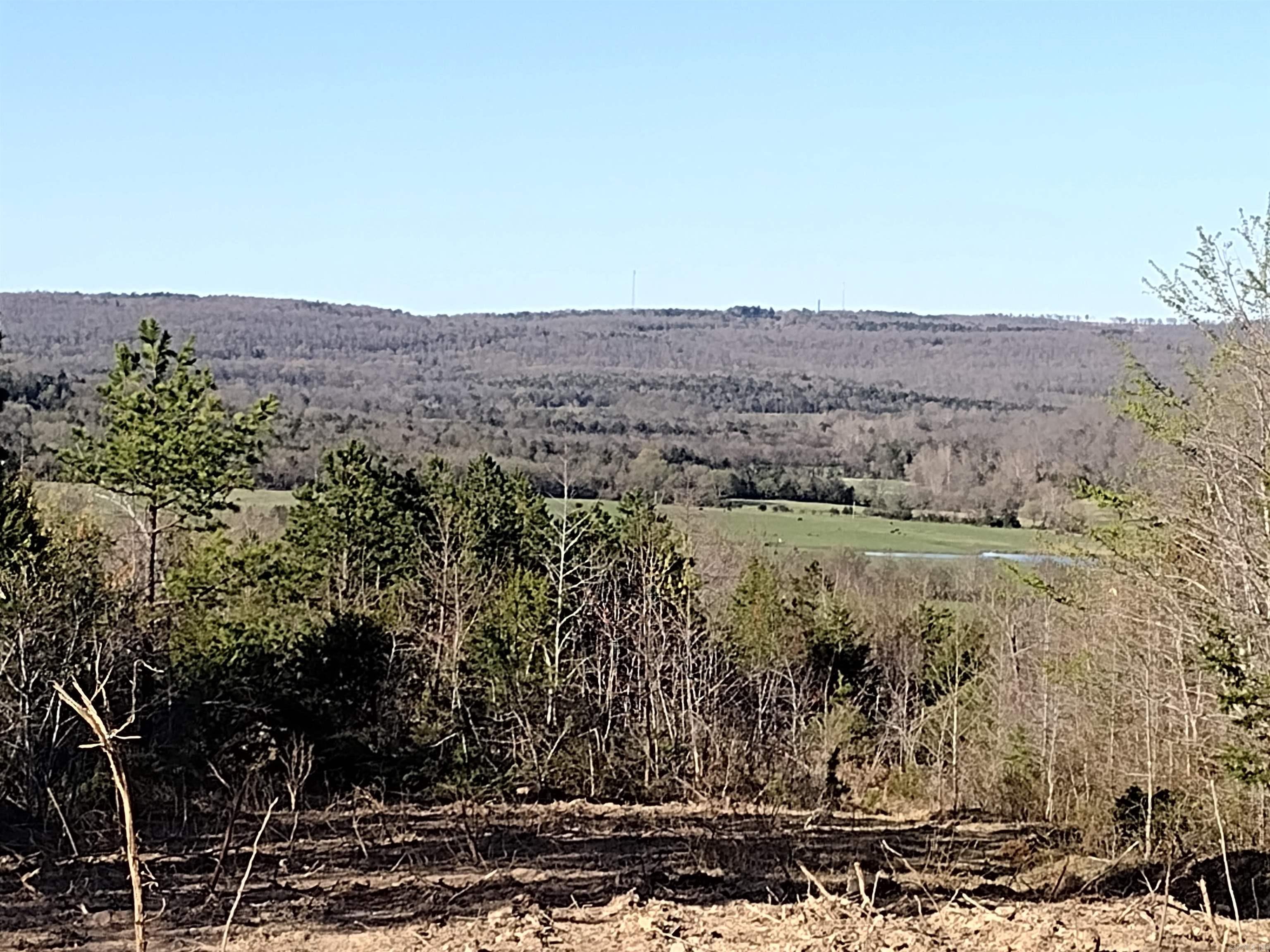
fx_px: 991
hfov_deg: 65.3
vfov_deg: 51.4
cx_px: 635
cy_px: 476
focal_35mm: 27
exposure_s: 1/1576
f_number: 1.7
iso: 100
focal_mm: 4.71
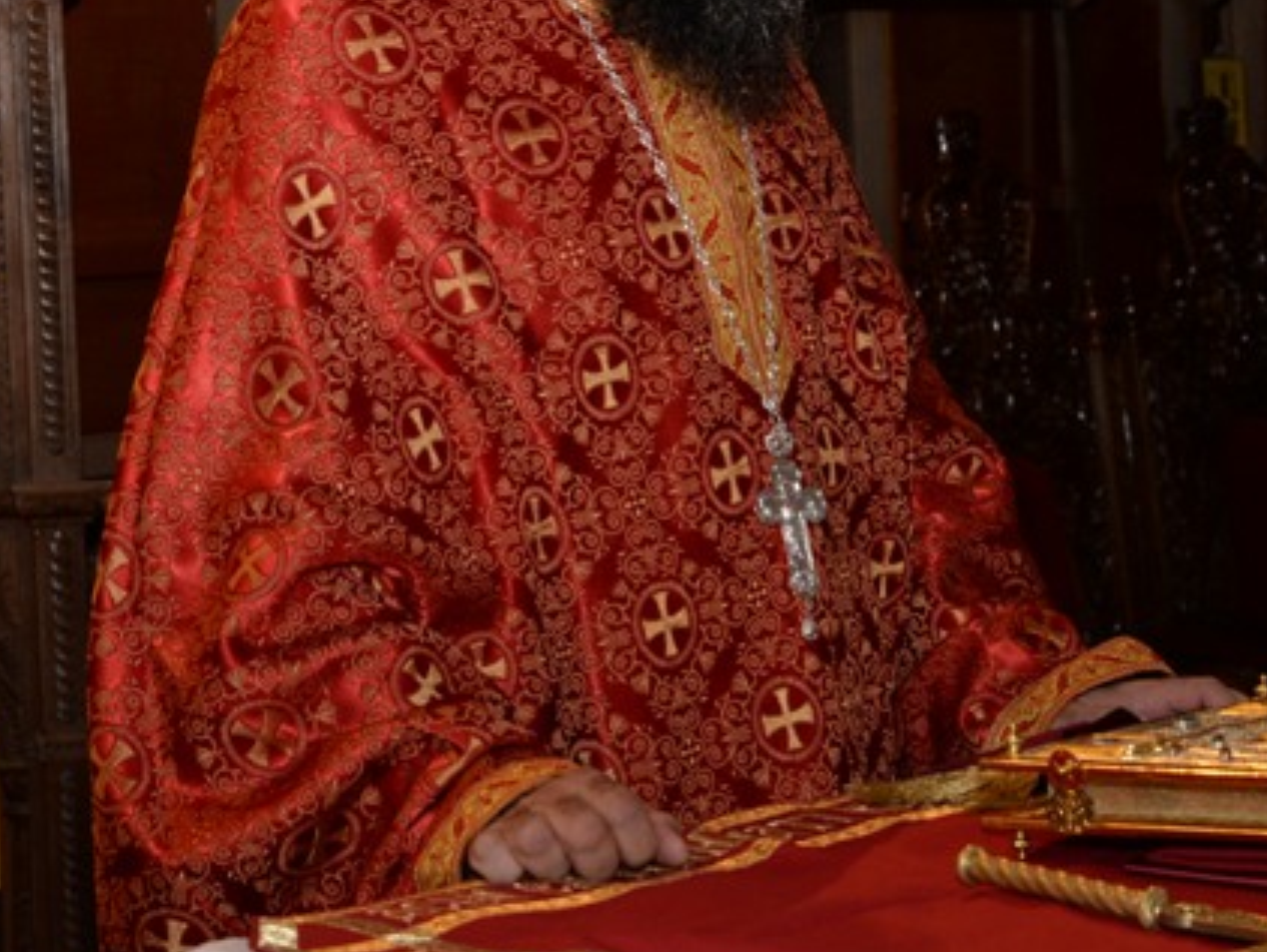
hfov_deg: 18.7
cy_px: 314
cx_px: 585
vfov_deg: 14.1
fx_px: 3845
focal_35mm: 105
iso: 1000
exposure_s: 1/80
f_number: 7.1
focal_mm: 48
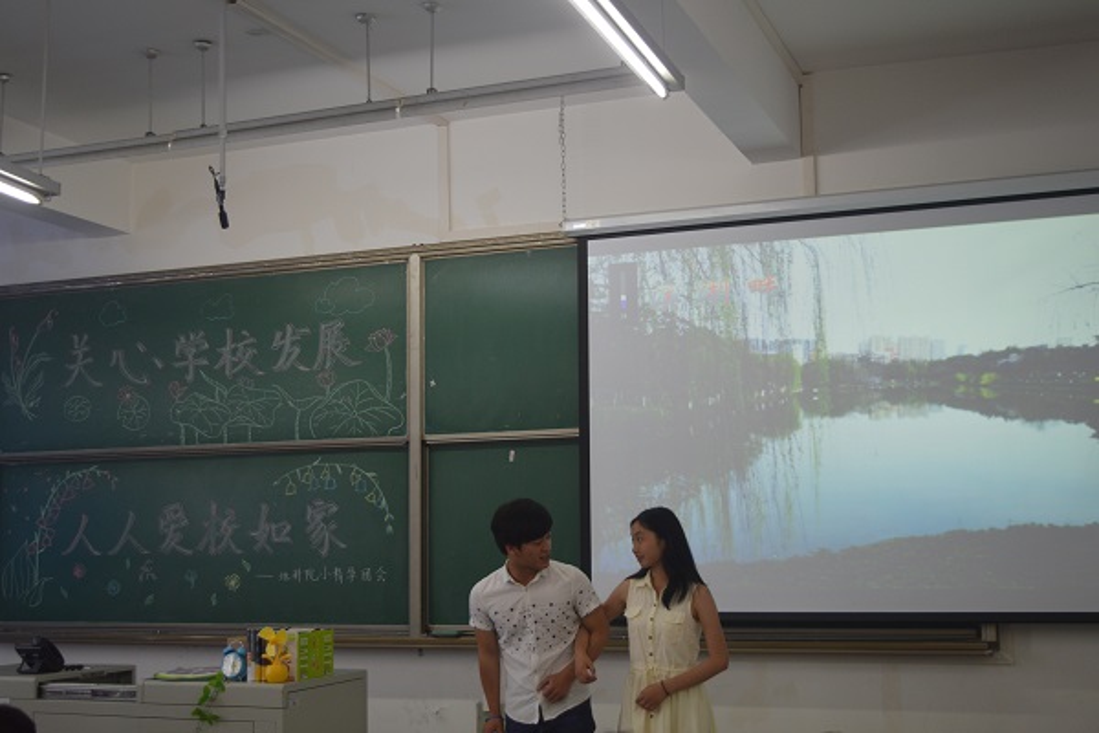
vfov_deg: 28.9
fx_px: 1419
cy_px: 366
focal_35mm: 46
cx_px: 550
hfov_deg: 42.3
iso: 400
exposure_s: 1/60
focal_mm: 31
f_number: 4.2
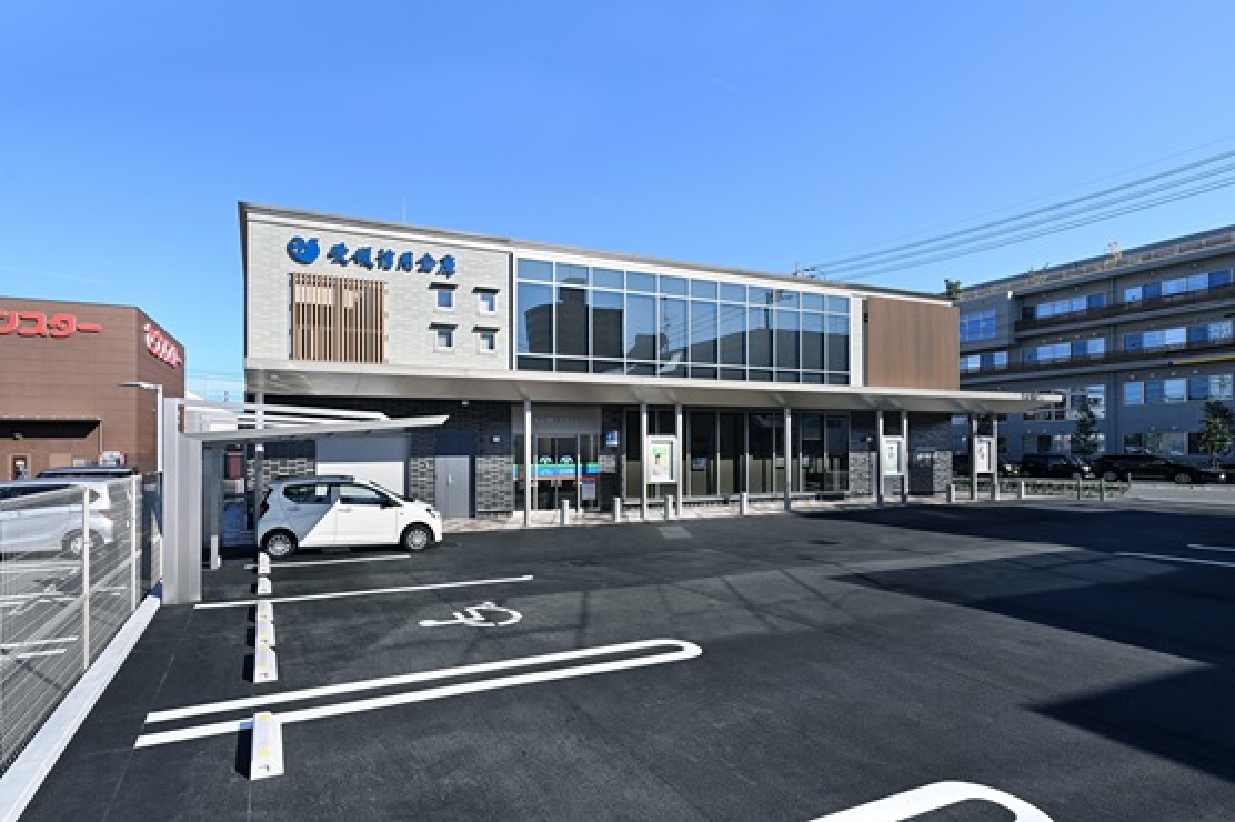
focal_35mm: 16
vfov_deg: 73.7
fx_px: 549
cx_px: 618
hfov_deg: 96.8
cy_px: 411
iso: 125
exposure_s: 1/640
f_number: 9
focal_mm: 16
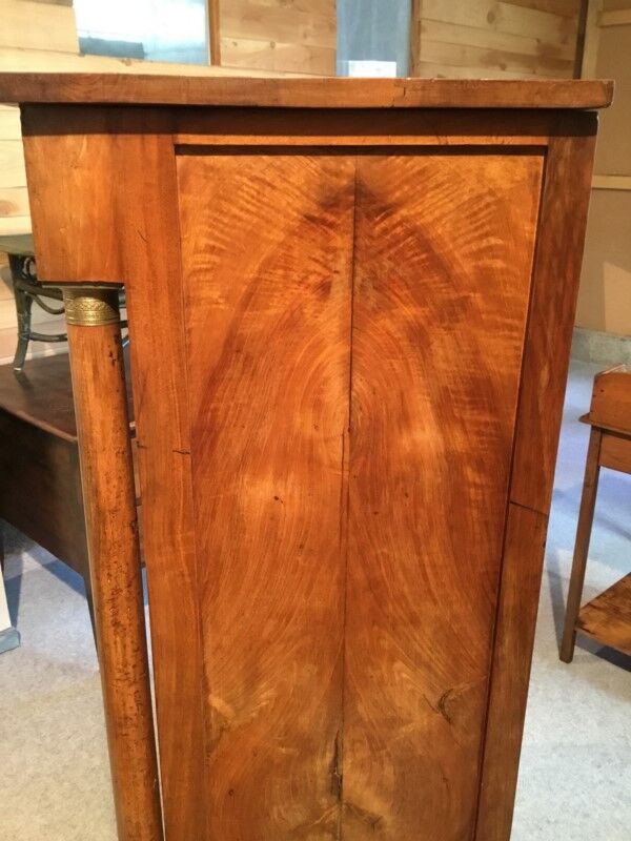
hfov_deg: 45.4
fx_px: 753
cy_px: 420
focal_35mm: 31
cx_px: 316
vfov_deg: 58.4
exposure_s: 1/20
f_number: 2.4
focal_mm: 3.3
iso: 200
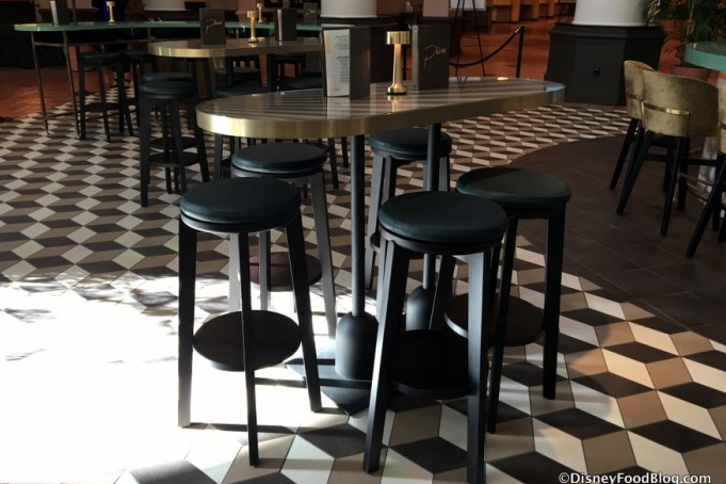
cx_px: 357
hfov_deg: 60.3
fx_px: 625
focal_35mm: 31
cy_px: 221
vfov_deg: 42.3
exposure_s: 1/15
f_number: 2.2
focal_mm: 4.15
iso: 25
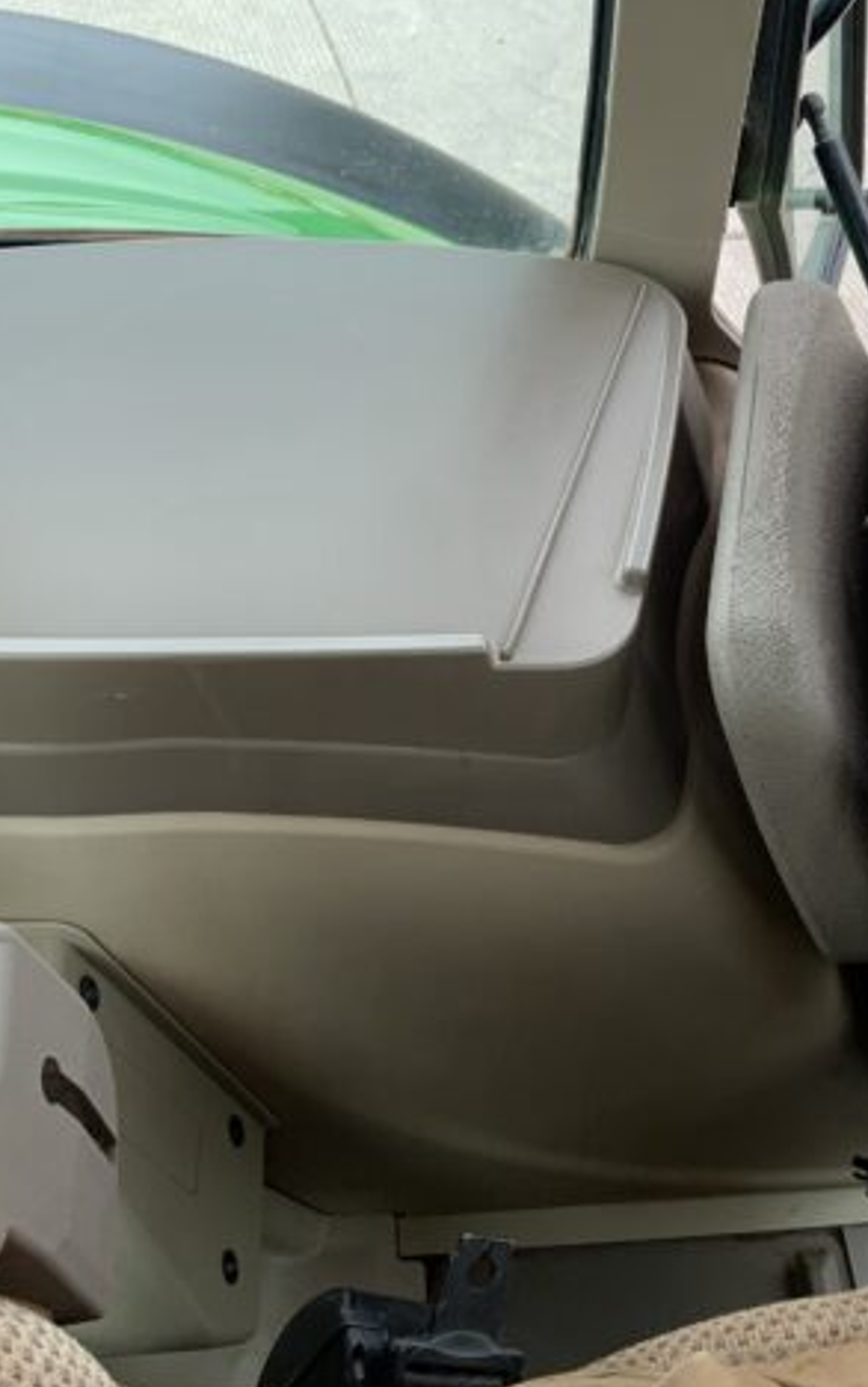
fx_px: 1588
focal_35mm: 42
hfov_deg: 30.4
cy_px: 688
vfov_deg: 47.2
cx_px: 554
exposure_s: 1/122
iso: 25
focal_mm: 3
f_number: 1.8
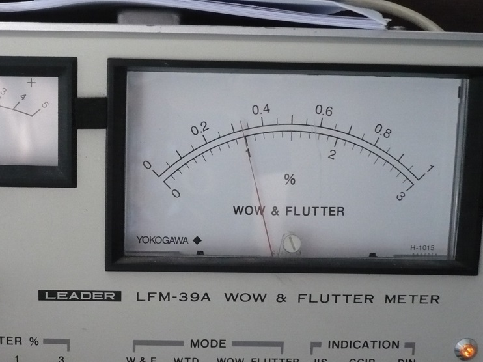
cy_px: 185
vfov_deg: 25.2
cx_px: 134
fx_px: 809
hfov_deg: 32.7
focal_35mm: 58
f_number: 2.8
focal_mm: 5.8
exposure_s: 1/40
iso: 400
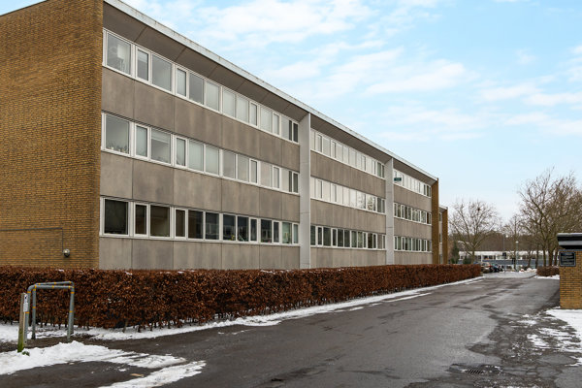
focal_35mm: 33
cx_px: 291
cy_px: 194
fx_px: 533
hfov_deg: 57.2
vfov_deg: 40.0
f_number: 7.1
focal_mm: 22
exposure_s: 1/50
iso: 200
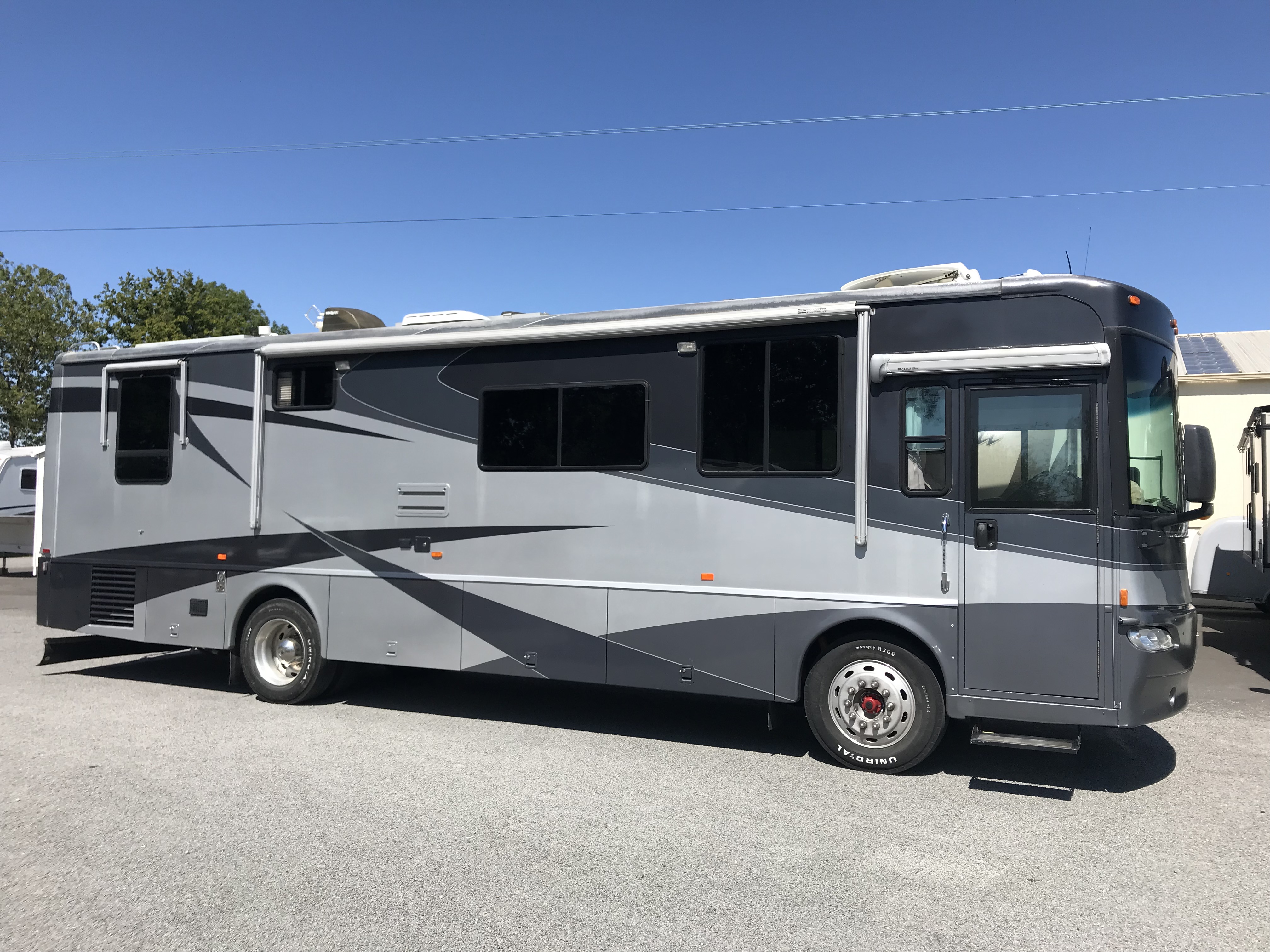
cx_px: 635
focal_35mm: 28
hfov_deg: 63.4
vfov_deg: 49.7
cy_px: 476
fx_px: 1027
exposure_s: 1/2398
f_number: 1.8
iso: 20
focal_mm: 3.99
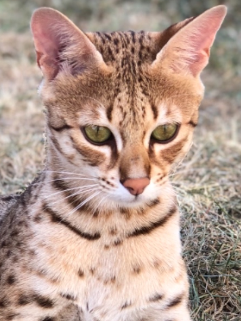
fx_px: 1430
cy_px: 242
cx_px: 16
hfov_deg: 9.6
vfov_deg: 12.8
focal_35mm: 154
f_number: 2.8
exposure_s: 1/120
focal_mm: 6.6
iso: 25
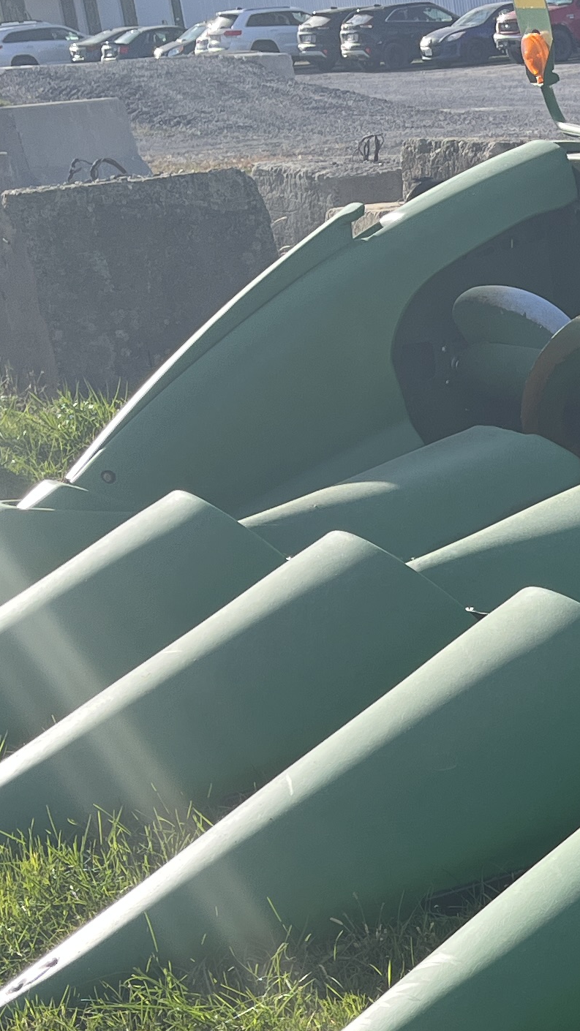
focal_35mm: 81
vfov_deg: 25.5
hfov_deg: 13.7
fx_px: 2215
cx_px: 947
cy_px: 910
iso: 50
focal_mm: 5.1
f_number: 1.6
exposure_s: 1/1647
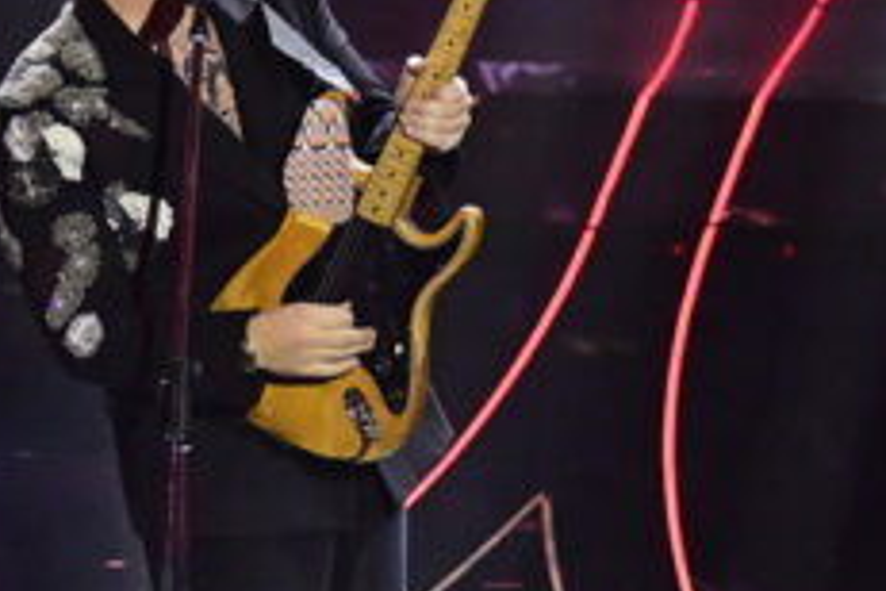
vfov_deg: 2.6
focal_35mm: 531
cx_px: 552
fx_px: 13067
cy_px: 38
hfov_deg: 3.9
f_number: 2.8
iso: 4000
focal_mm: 120
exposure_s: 1/640
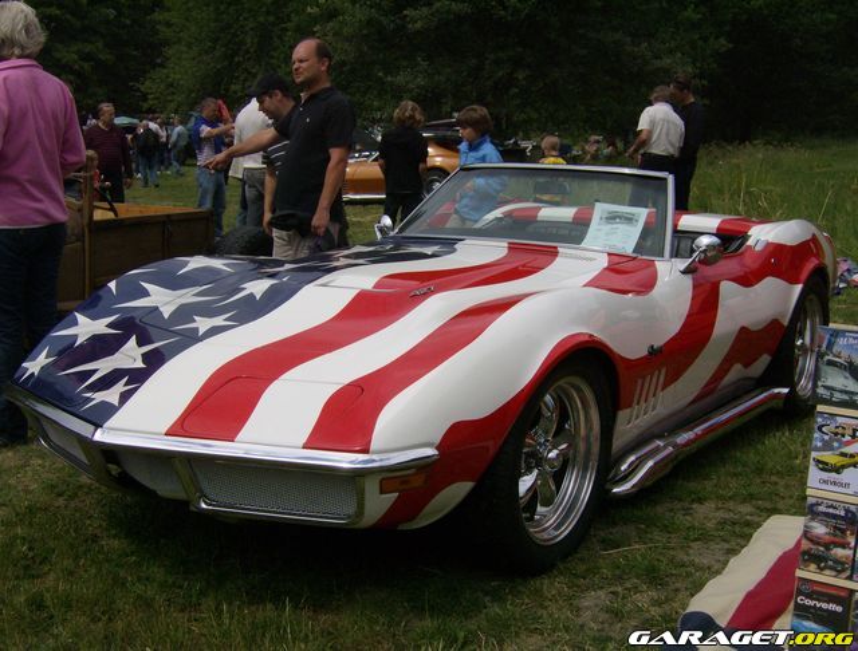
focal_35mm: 46
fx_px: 1145
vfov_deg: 31.8
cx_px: 429
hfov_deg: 41.1
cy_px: 326
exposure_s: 1/1724
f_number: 5.1
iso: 100
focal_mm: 7.7
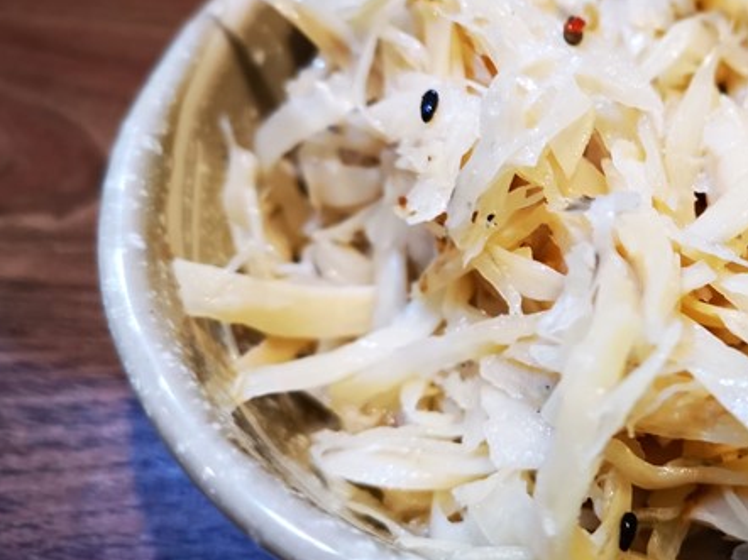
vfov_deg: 32.8
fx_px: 950
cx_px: 582
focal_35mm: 44
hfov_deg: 41.4
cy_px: 233
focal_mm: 3.95
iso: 250
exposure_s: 1/30
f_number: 4
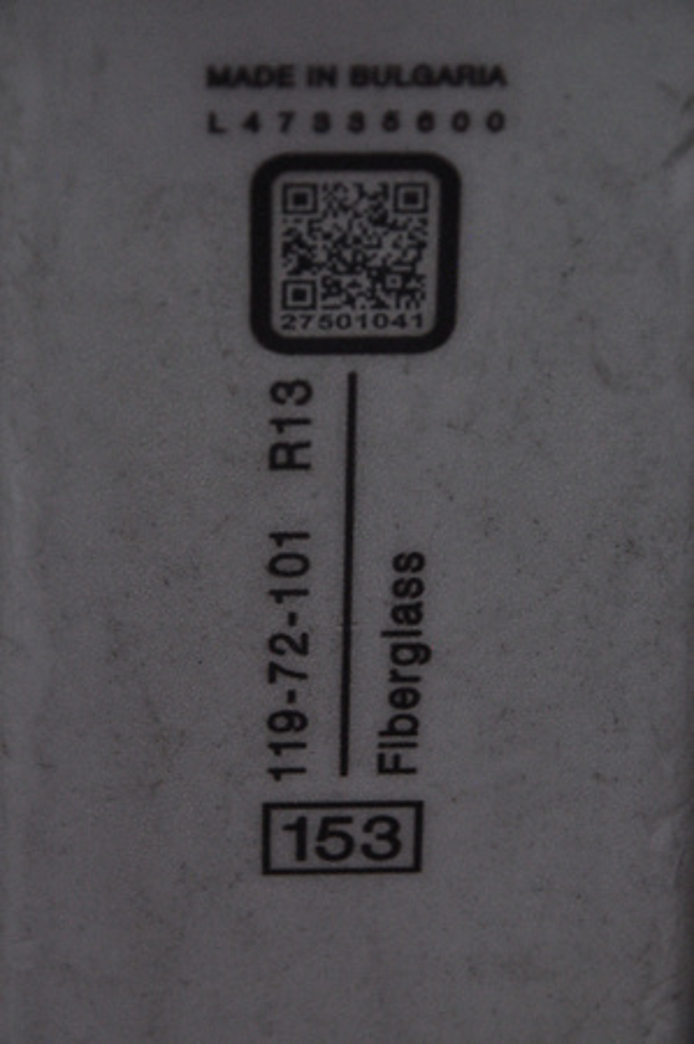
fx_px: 4565
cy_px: 522
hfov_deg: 8.7
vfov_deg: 13.1
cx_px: 347
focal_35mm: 158
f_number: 9.5
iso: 3200
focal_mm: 105
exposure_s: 1/125
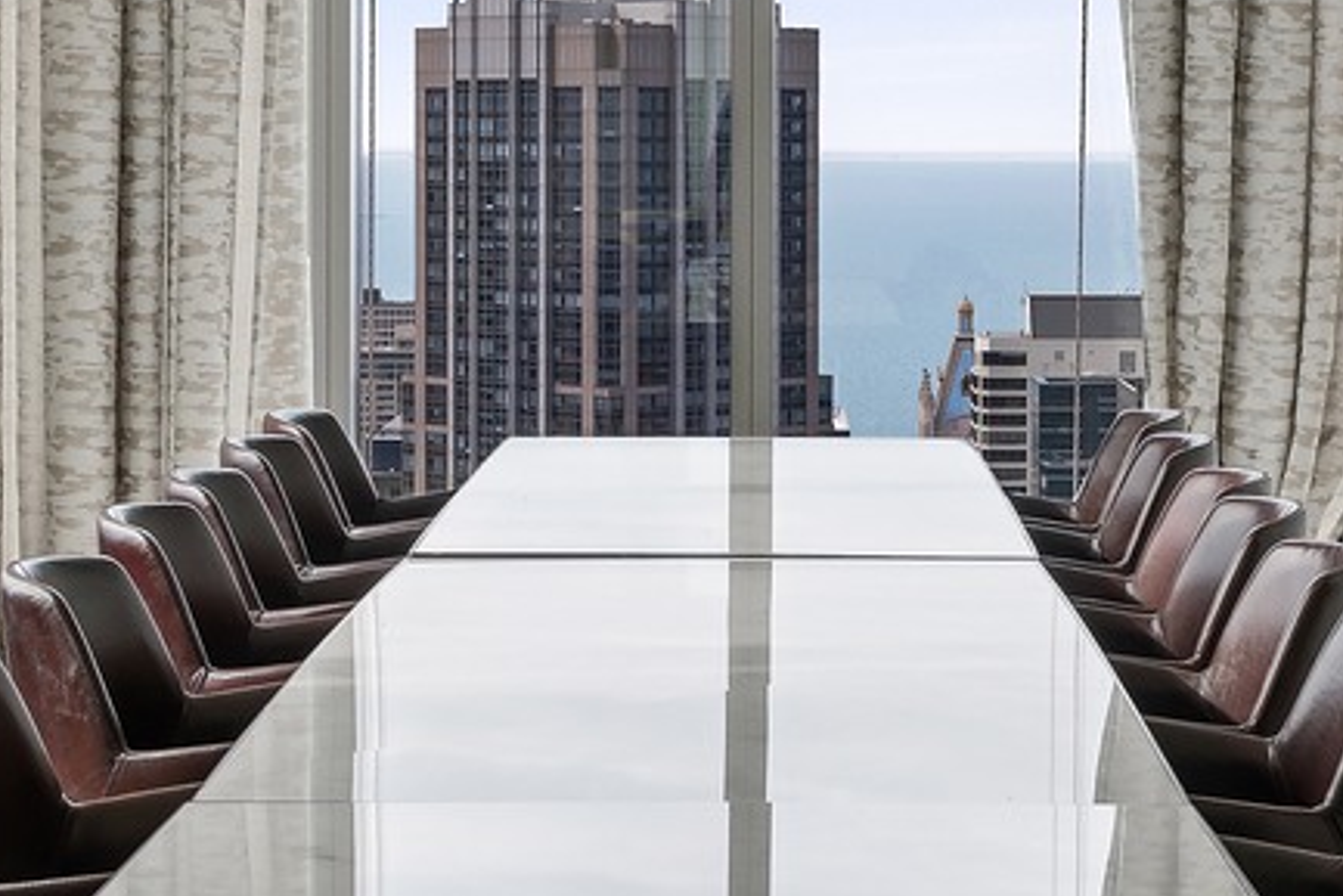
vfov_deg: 13.5
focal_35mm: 101
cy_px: 189
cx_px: 730
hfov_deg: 20.2
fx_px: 3769
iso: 320
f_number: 8
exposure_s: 1/15
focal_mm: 27
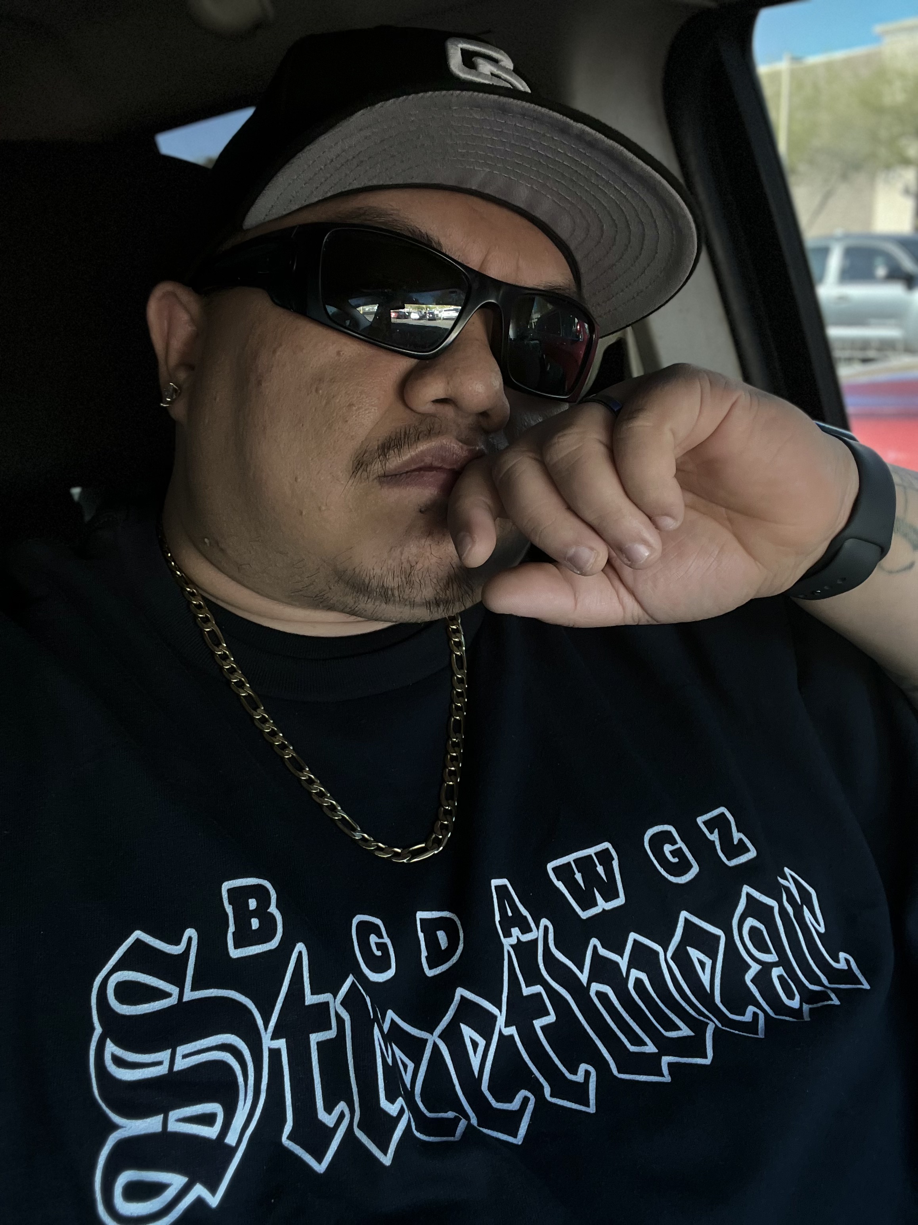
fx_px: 1061
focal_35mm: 30
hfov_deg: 46.8
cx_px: 459
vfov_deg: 60.0
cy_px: 612
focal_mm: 2.71
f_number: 2.2
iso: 250
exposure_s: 1/60
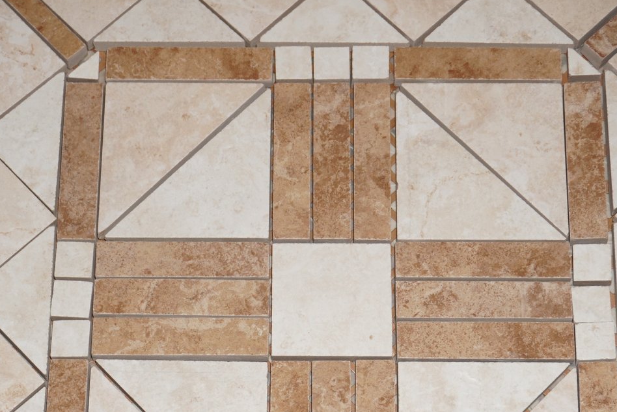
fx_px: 1475
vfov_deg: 15.8
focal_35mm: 86
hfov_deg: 23.6
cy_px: 330
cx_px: 308
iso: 640
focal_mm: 32
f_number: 5
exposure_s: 1/100
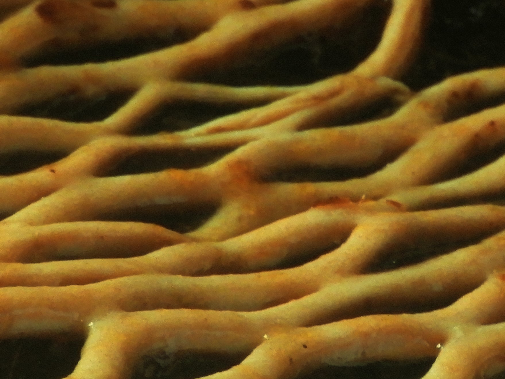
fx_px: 15461
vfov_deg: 1.4
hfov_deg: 1.9
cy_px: 209
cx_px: 248
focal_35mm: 1060
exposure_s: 1/20
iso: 800
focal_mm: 64.5
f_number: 5.6
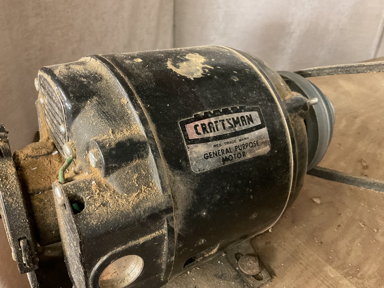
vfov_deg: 48.2
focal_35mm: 29
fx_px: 322
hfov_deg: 61.7
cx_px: 192
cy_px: 144
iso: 500
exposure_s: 1/24
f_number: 1.8
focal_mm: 3
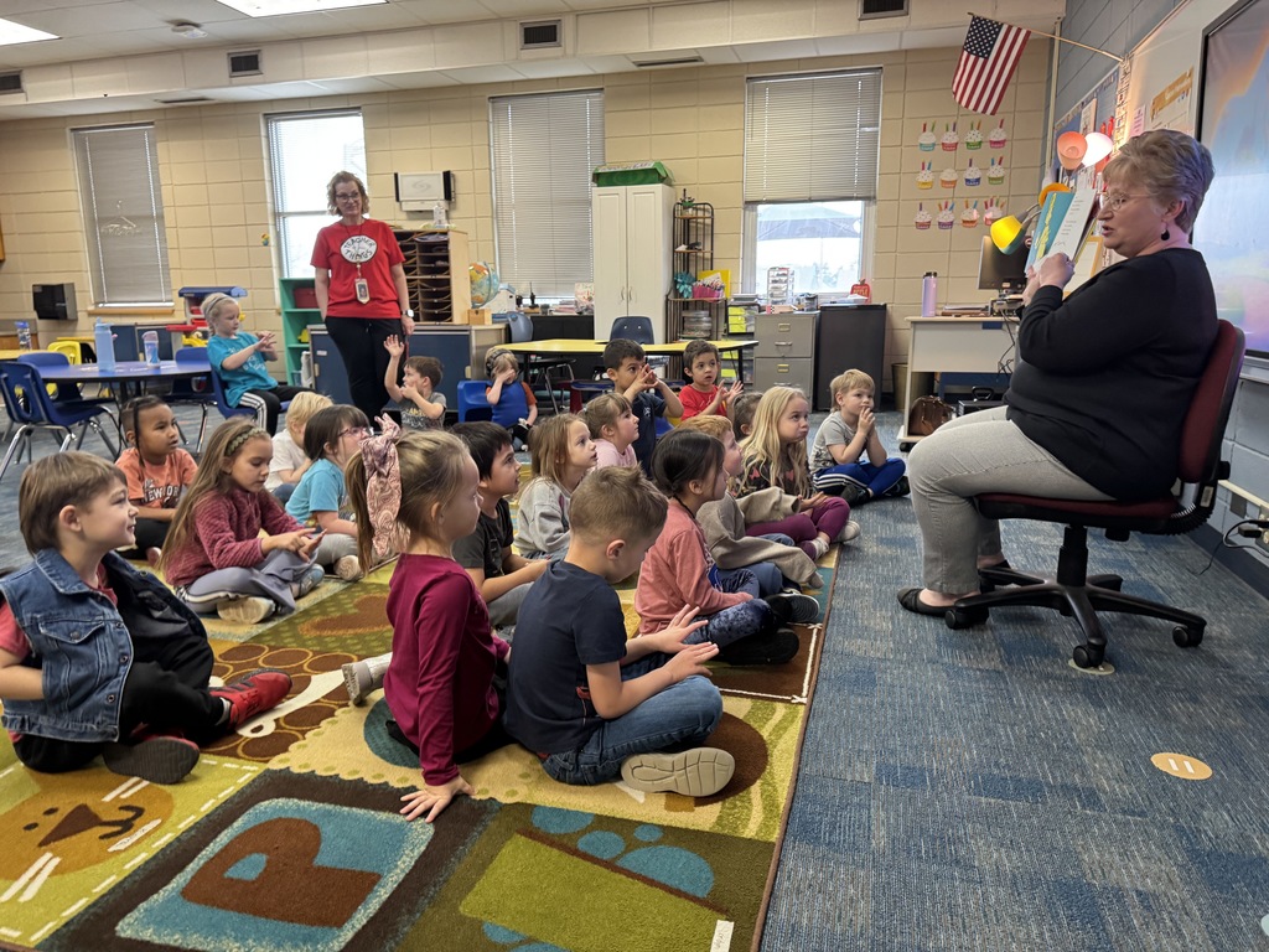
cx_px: 634
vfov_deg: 56.8
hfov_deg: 71.6
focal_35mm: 24
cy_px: 476
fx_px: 880
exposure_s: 1/60
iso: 320
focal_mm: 6.76
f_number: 1.78
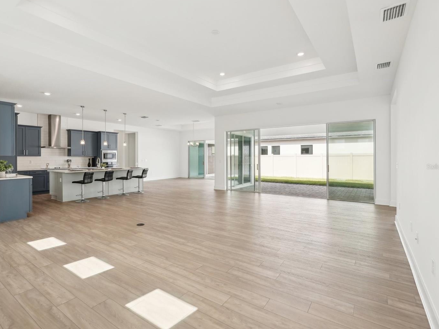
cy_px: 167
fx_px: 228
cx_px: 198
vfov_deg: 71.6
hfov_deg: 87.5
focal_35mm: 18
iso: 400
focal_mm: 16
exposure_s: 1/100
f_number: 8
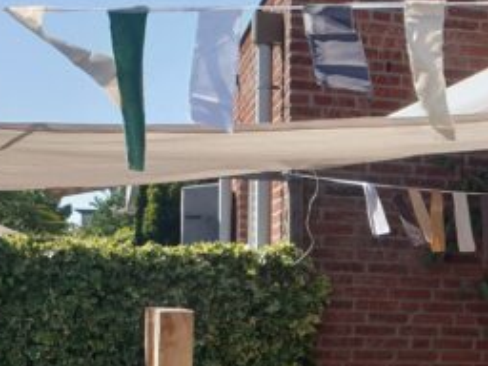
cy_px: 349
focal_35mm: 104
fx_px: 1466
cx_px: 734
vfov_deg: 14.1
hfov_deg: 17.1
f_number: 2.4
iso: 50
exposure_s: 1/1099
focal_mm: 4.3
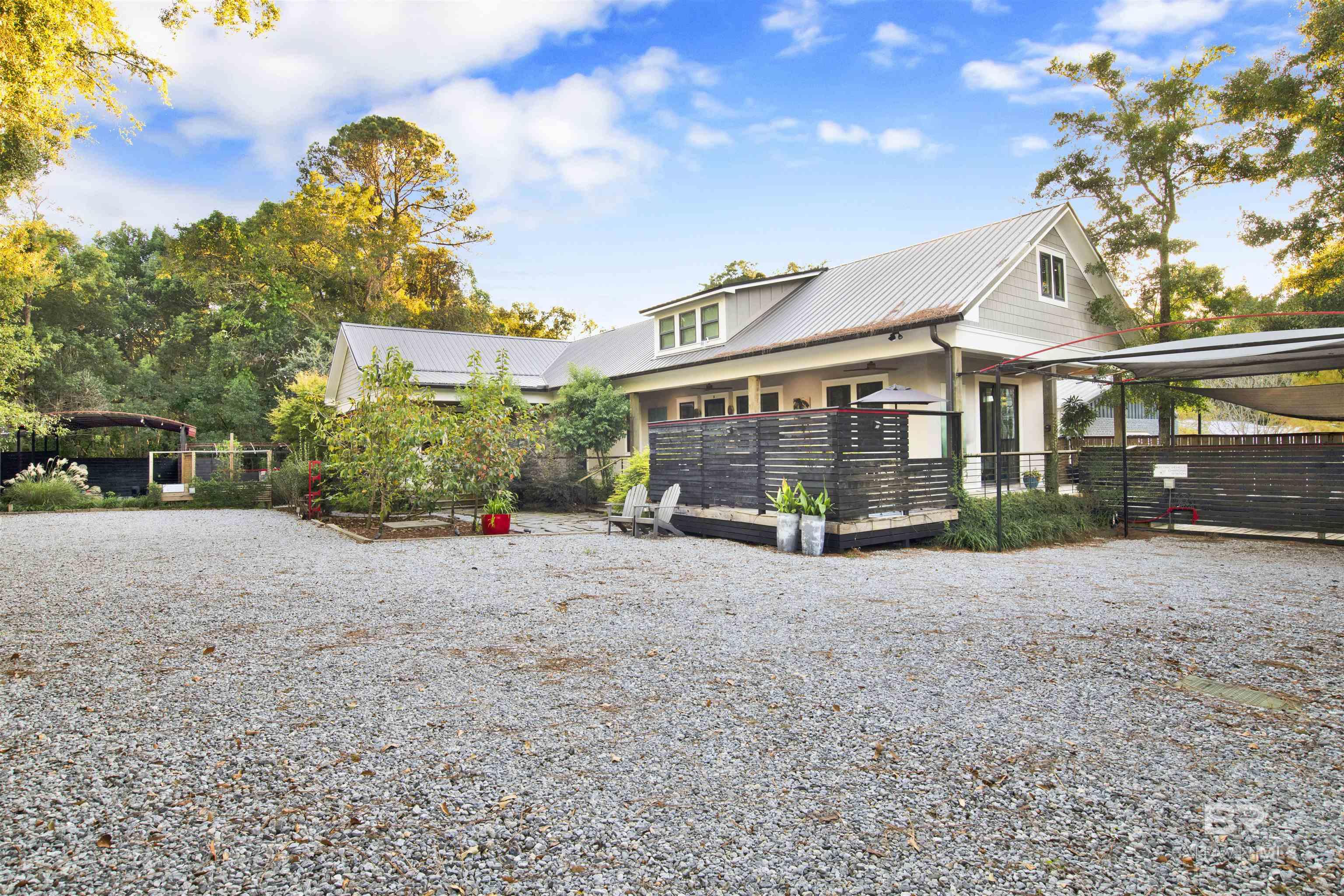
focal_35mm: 18
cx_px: 672
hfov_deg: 90.0
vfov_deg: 67.4
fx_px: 672
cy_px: 448
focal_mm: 18
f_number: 11
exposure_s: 1/20
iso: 200
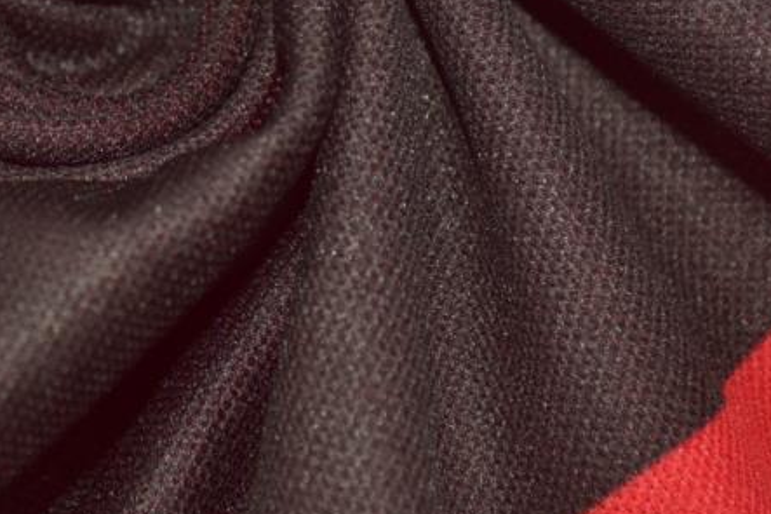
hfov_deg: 10.2
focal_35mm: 201
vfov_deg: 6.8
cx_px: 115
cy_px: -33
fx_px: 4308
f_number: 5.6
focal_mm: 55
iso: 200
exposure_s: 1/60
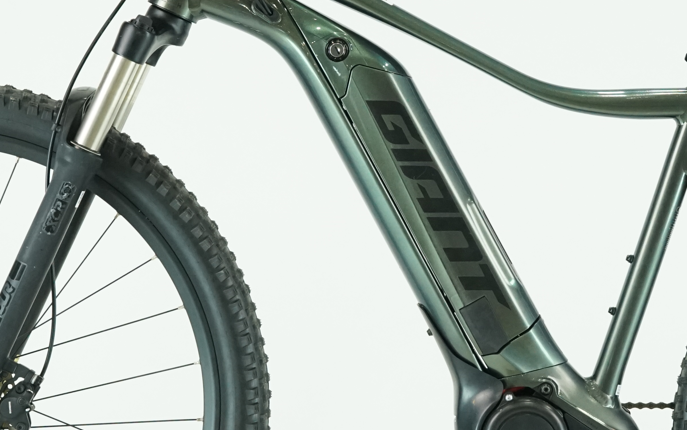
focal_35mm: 142
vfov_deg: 9.2
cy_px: 206
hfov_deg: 14.7
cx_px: 468
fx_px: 2658
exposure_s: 1/200
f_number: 6.3
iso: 2500
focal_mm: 56
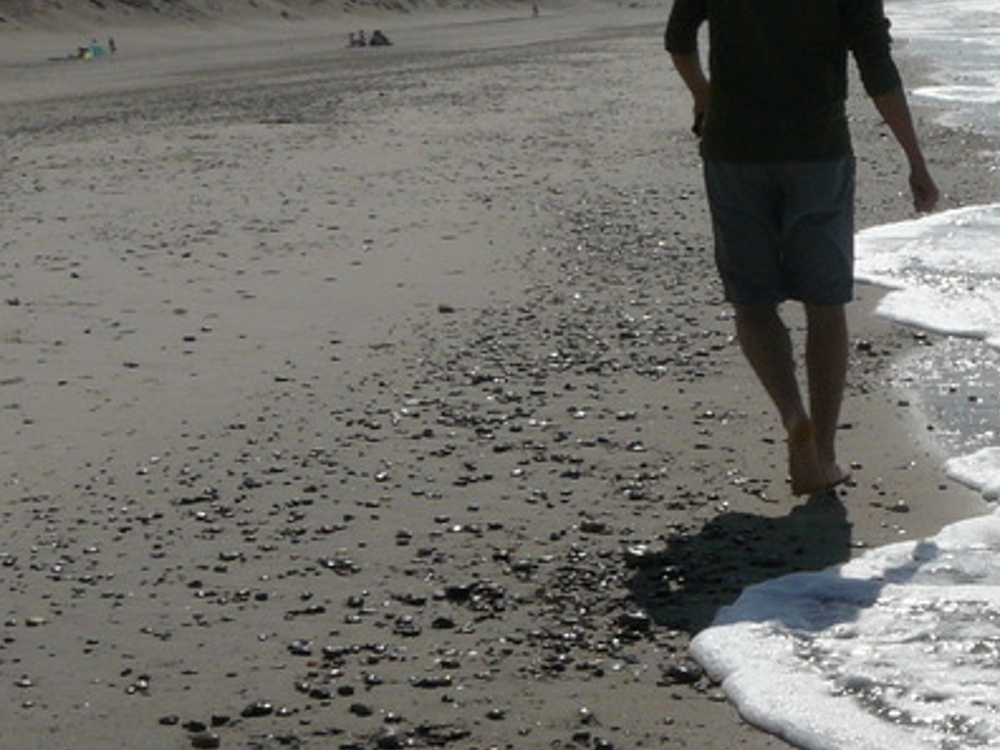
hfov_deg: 20.1
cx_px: 1109
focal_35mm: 93
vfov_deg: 15.9
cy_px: 313
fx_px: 2687
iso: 100
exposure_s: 1/800
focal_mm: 6
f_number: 8
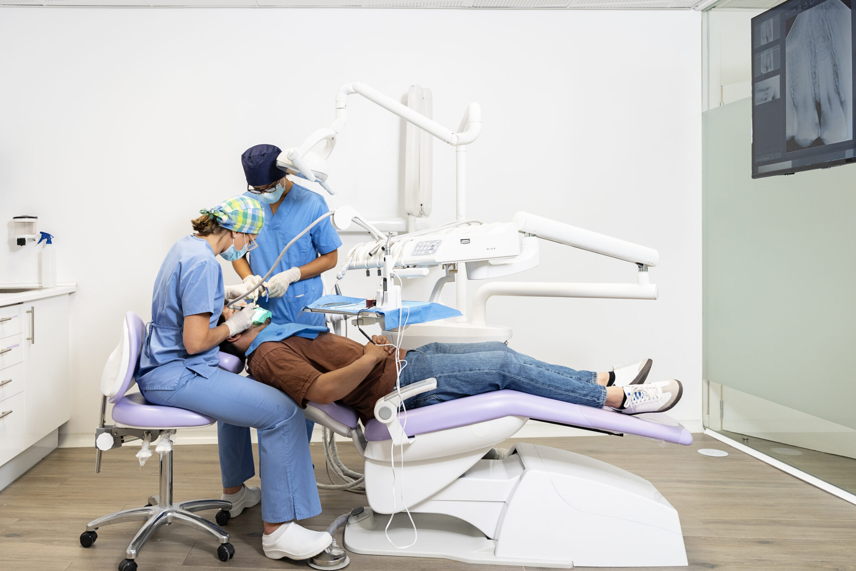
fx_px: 713
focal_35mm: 30
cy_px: 259
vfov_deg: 43.6
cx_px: 396
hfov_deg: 61.9
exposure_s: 1/200
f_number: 2.8
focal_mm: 24
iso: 400
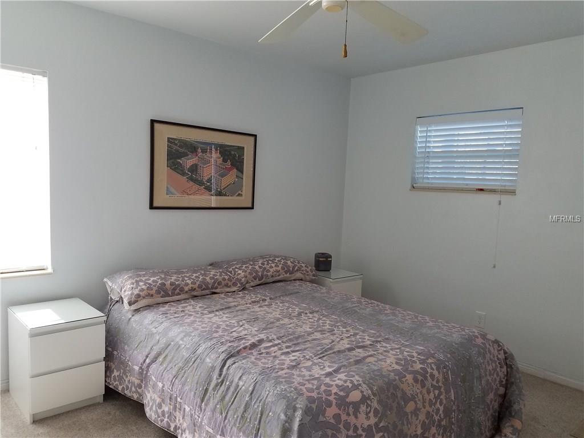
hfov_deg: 67.3
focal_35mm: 26
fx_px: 439
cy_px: 219
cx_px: 292
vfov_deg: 53.1
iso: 80
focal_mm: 4.2
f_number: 1.7
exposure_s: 1/120
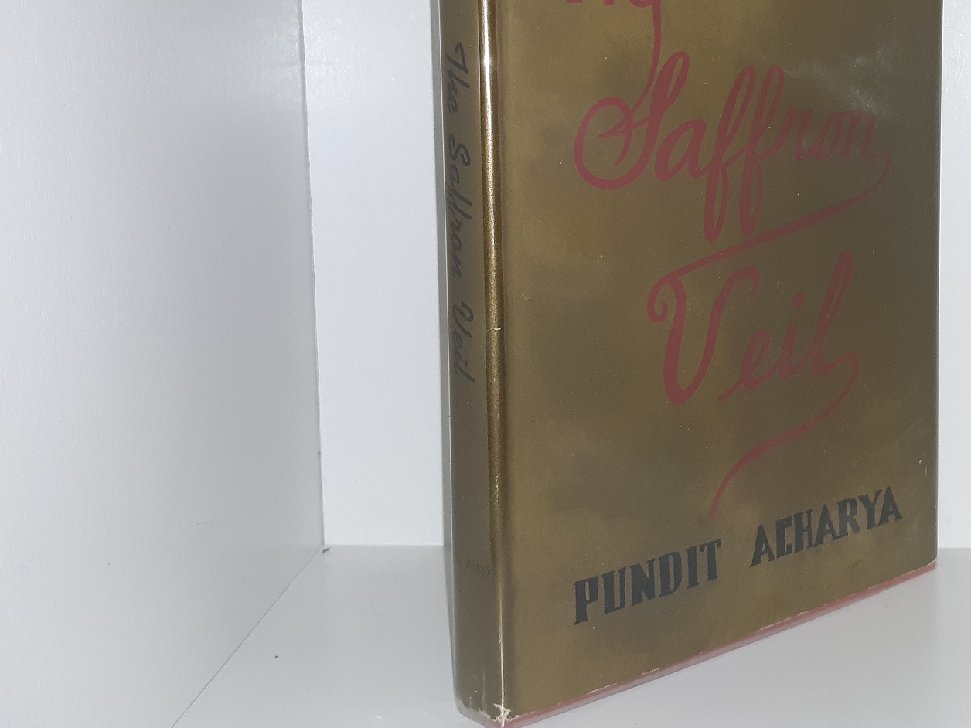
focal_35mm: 46
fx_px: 1290
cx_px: 704
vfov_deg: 31.1
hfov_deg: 40.3
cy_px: 205
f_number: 1.7
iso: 50
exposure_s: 1/120
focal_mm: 3.7
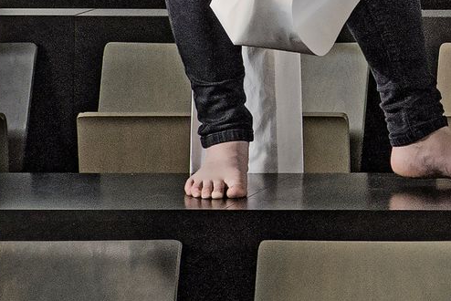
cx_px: 1376
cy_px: -186
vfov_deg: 5.5
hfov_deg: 7.3
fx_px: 3121
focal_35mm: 249
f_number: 9
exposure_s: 1/100
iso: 500
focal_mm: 38
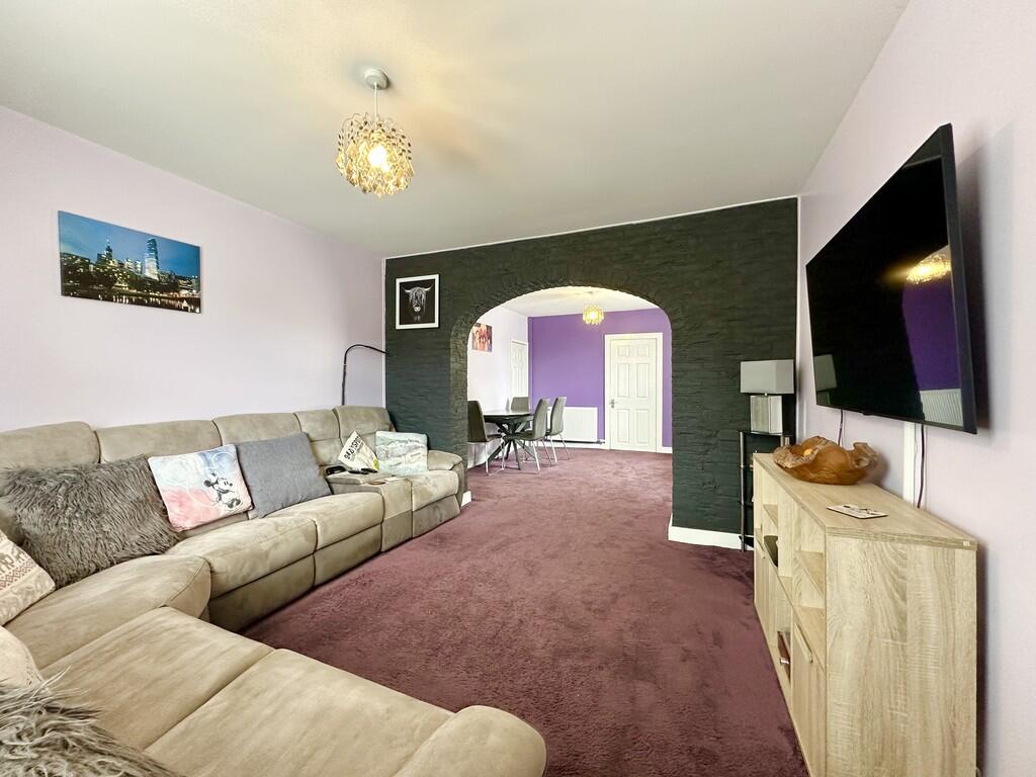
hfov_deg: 102.1
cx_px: 518
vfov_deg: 85.7
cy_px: 388
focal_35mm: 14
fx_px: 419
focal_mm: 2.22
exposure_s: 1/99
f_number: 2.2
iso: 250
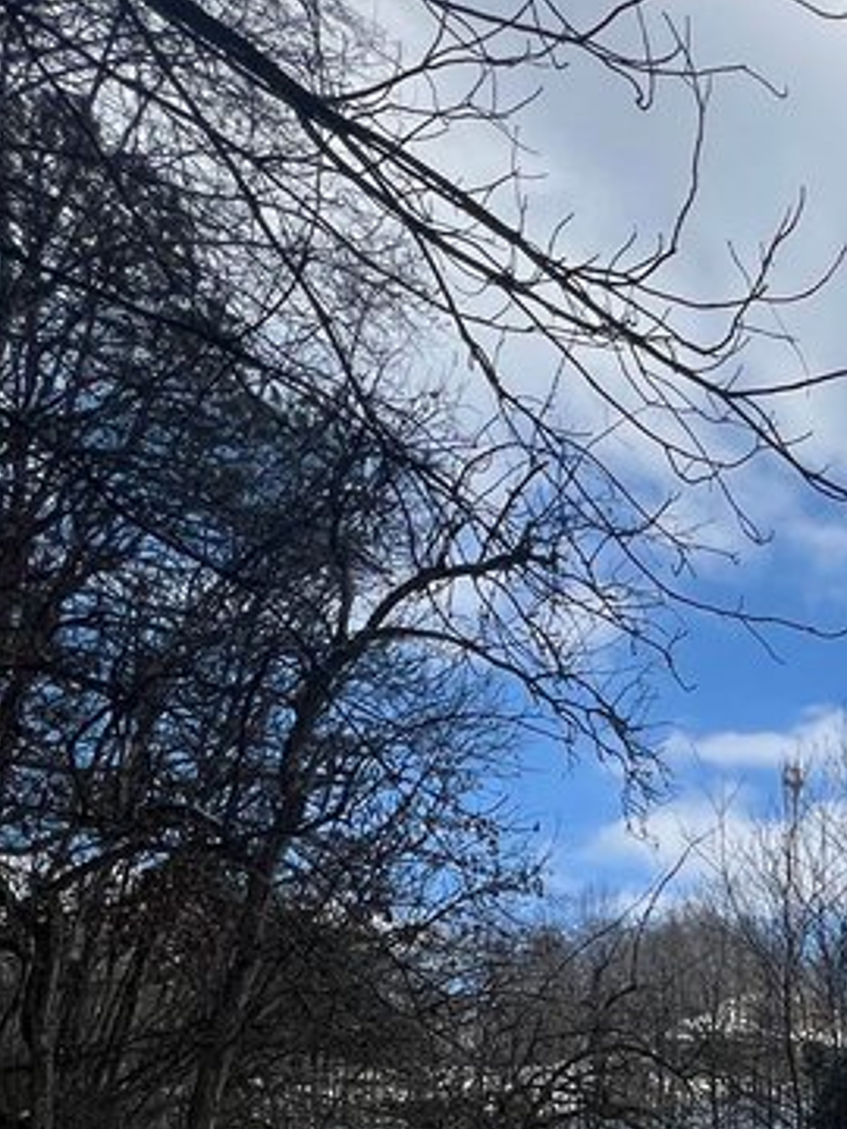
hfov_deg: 26.6
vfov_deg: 35.0
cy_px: 1394
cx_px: 1231
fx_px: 1338
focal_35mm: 41
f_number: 1.8
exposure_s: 1/1309
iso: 32
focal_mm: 1.57
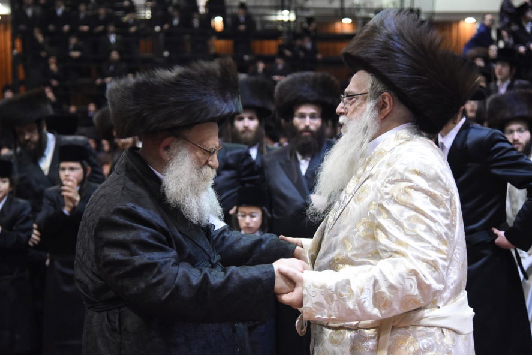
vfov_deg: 18.2
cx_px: 248
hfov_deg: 27.0
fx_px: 1109
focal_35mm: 75
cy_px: 173
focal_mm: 65
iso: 3200
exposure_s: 1/125
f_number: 4
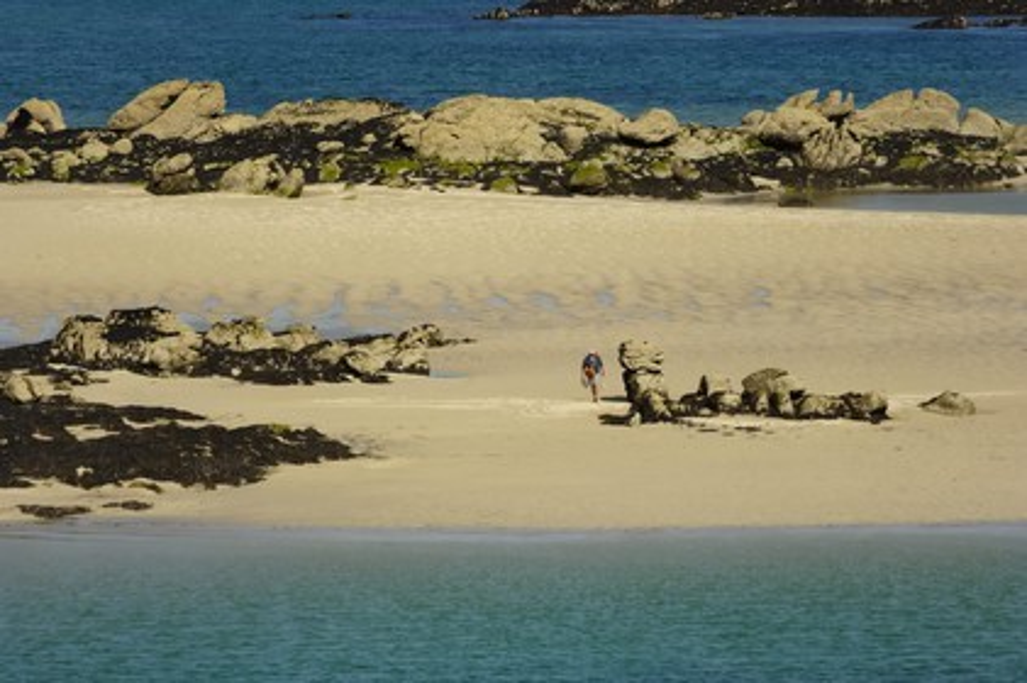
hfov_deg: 8.1
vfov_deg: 5.4
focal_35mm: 255
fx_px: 7269
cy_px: 342
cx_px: 514
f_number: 7.1
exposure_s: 1/400
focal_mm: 170
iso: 100
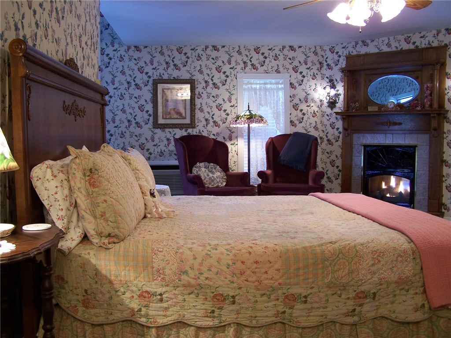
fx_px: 495
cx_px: 226
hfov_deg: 49.0
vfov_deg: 37.7
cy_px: 169
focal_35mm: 38
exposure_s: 1/3.2
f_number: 2.8
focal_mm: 6.3
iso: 80
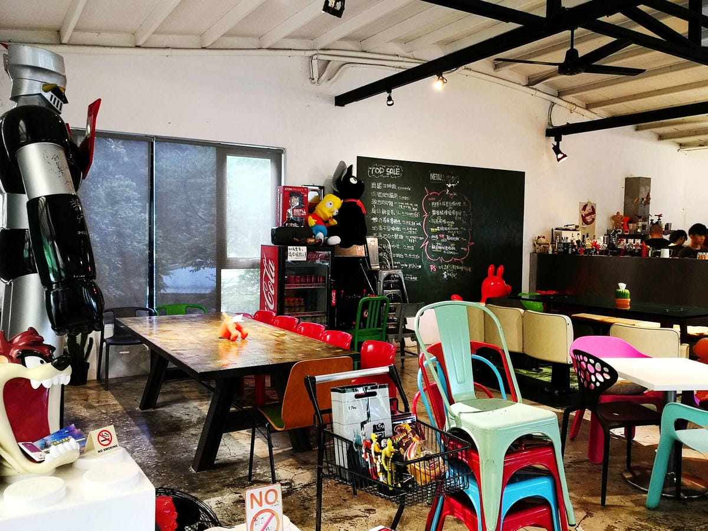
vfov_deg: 49.7
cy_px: 266
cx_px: 354
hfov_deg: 63.4
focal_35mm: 28
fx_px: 573
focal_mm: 3.95
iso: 250
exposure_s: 1/30
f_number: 1.6
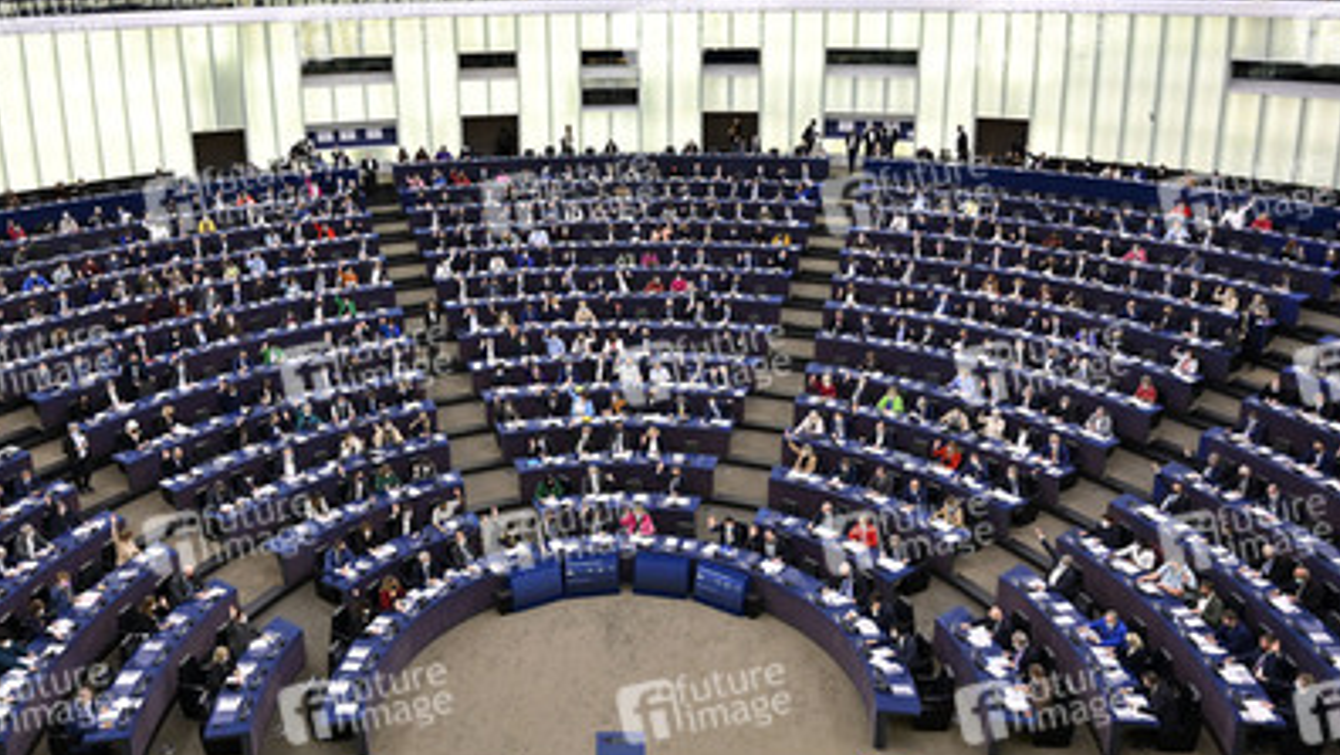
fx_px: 1123
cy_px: 281
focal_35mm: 32
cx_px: 614
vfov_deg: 36.9
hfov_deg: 61.6
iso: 1250
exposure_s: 1/320
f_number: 4
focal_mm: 26.5
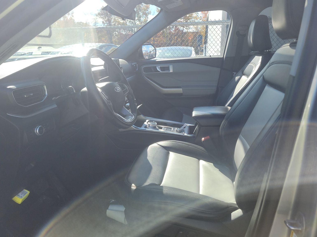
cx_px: 158
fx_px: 229
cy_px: 117
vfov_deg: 54.9
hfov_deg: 69.4
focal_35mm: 25
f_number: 1.8
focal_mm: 6.7
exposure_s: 1/294
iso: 50
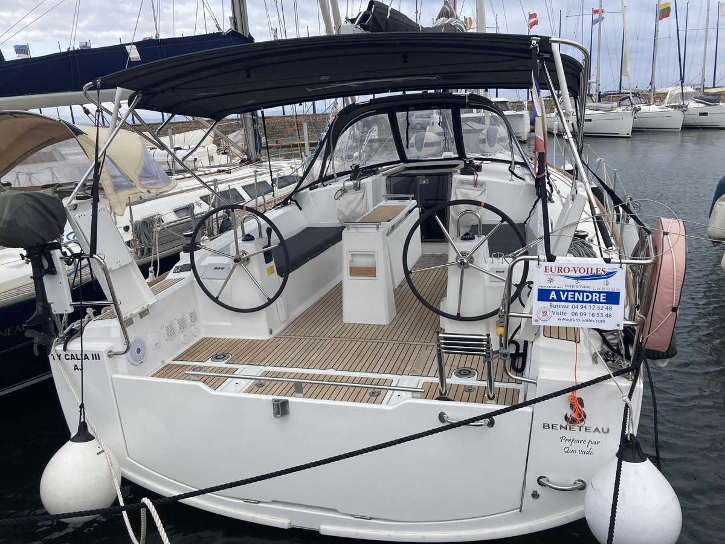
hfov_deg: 63.4
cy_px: 272
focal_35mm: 28
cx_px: 362
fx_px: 586
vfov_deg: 49.7
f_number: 1.8
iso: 20
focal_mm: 3.99
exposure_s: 1/774
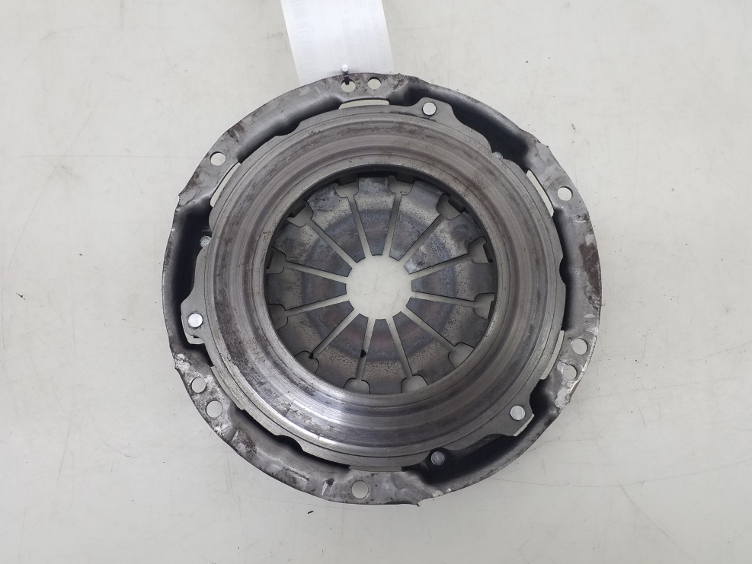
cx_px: 373
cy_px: 286
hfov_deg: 63.4
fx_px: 608
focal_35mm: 28
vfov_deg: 49.8
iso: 125
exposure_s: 1/50
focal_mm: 3.6
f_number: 1.9
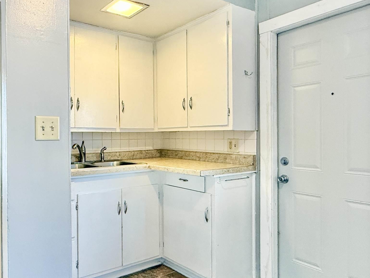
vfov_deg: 49.7
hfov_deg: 62.4
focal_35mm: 28
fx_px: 299
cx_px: 134
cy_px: 141
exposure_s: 1/60
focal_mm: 2.22
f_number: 2.2
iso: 320
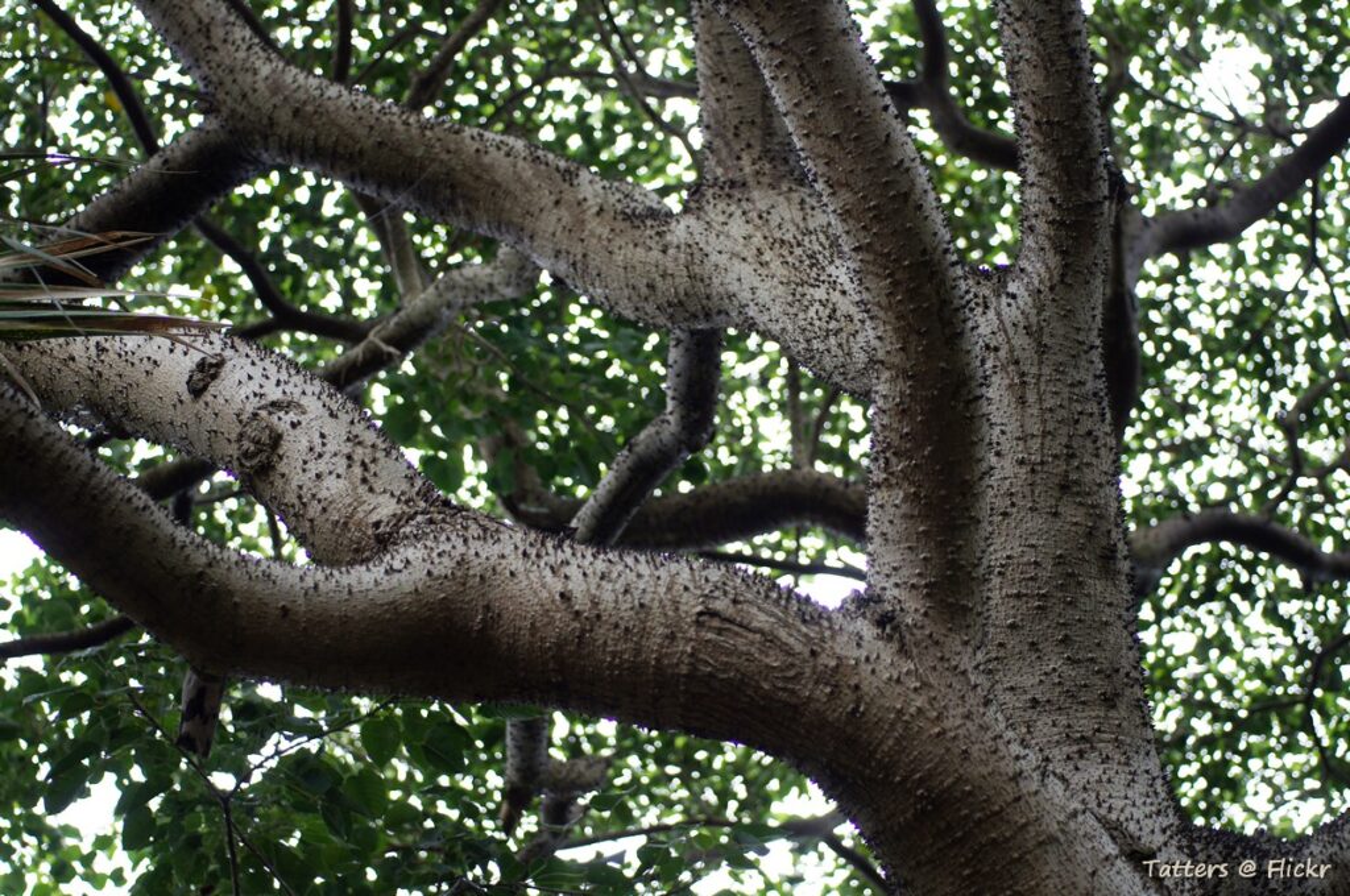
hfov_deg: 27.0
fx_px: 2809
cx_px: 675
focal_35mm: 75
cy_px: 448
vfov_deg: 18.1
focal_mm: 50
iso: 100
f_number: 2.8
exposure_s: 1/40
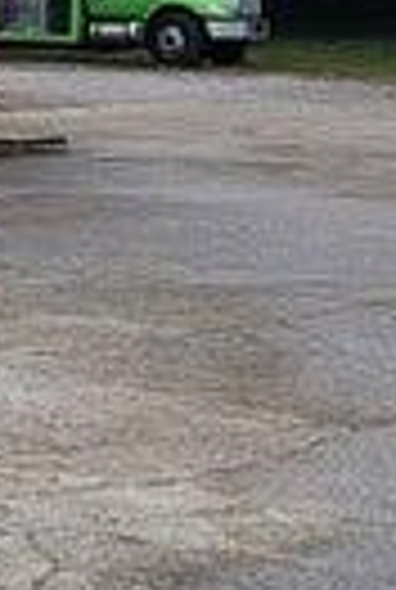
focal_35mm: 162
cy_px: 113
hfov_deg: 7.7
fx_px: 2659
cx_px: -668
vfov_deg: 12.6
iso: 16
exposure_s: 1/403
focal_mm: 6.7
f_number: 1.8
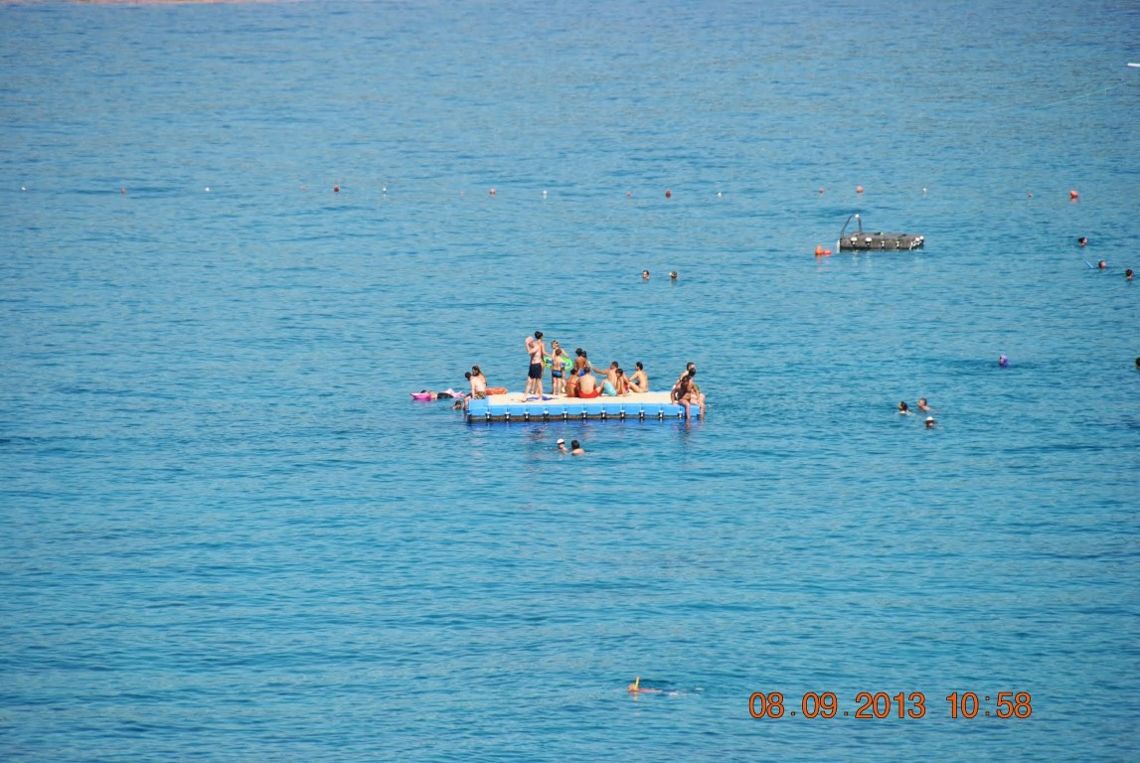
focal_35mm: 300
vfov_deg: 4.6
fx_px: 9512
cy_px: 382
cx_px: 570
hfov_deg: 6.9
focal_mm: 200
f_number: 5.6
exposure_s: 1/1000
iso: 200
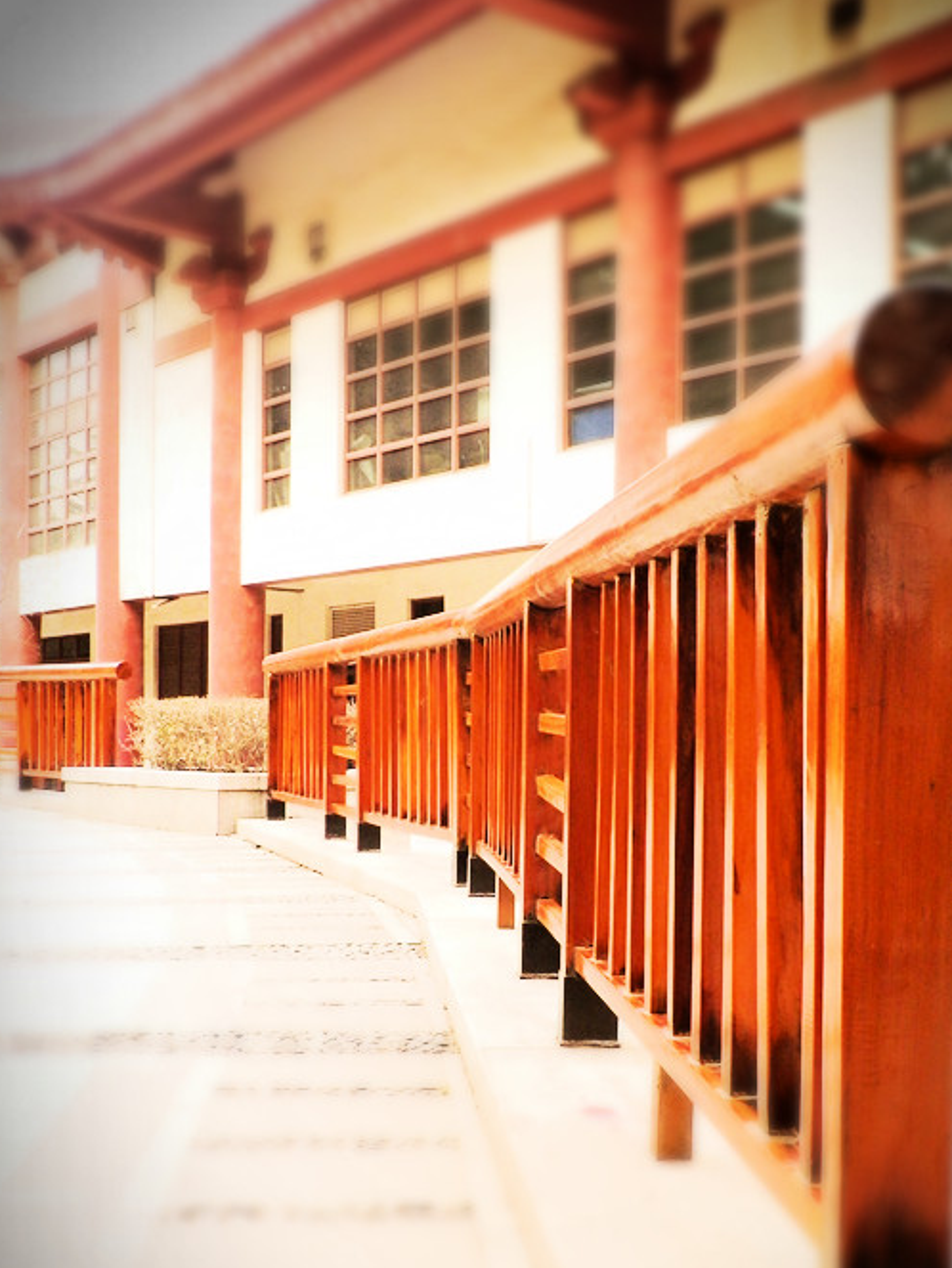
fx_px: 1502
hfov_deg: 35.1
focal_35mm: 41
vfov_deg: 45.6
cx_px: 530
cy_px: 738
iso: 320
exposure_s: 1/250
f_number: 3.5
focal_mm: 6.17
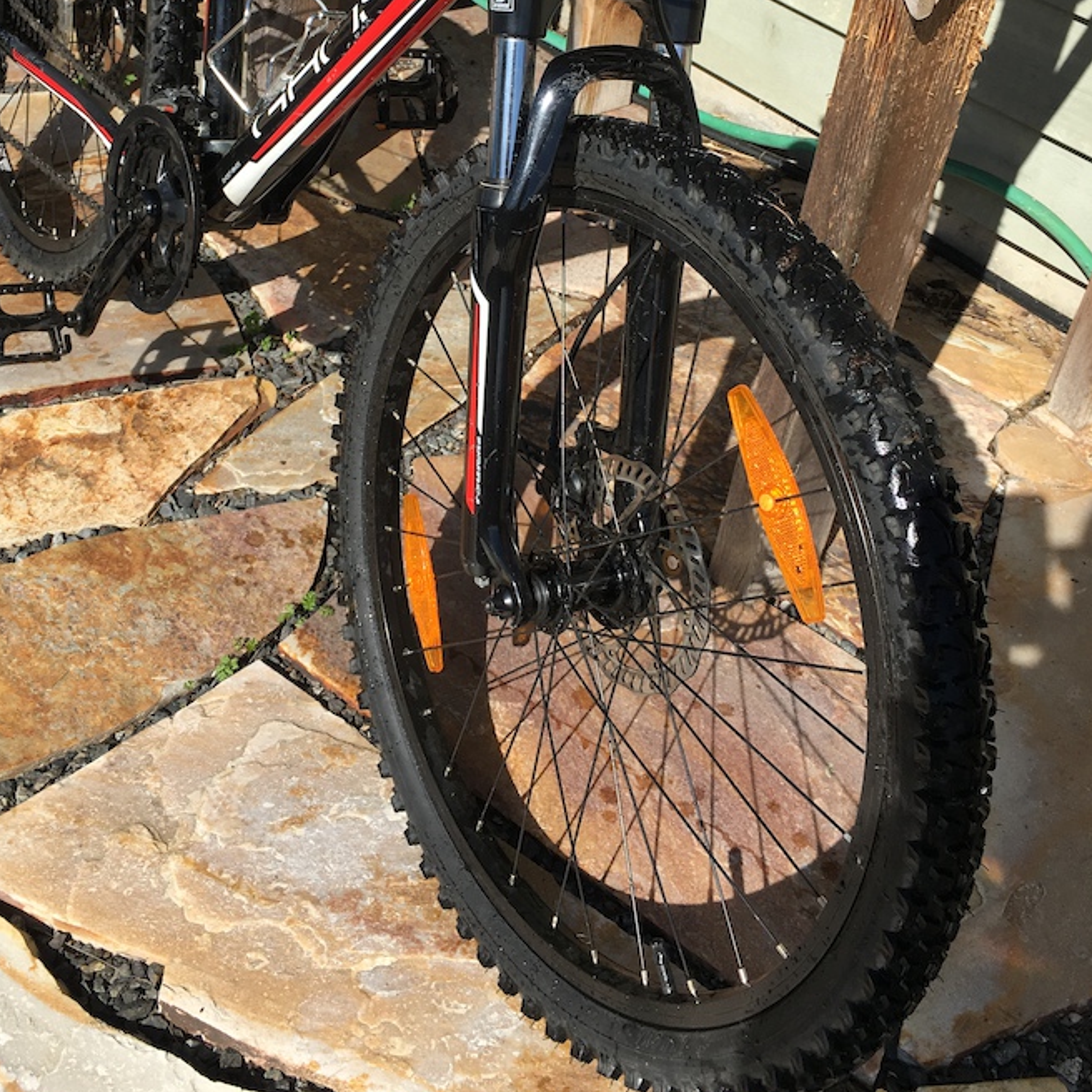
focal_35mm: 40
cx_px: 466
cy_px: 261
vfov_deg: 40.6
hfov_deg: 41.8
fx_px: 1428
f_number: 2.2
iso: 25
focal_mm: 4.15
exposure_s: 1/1425
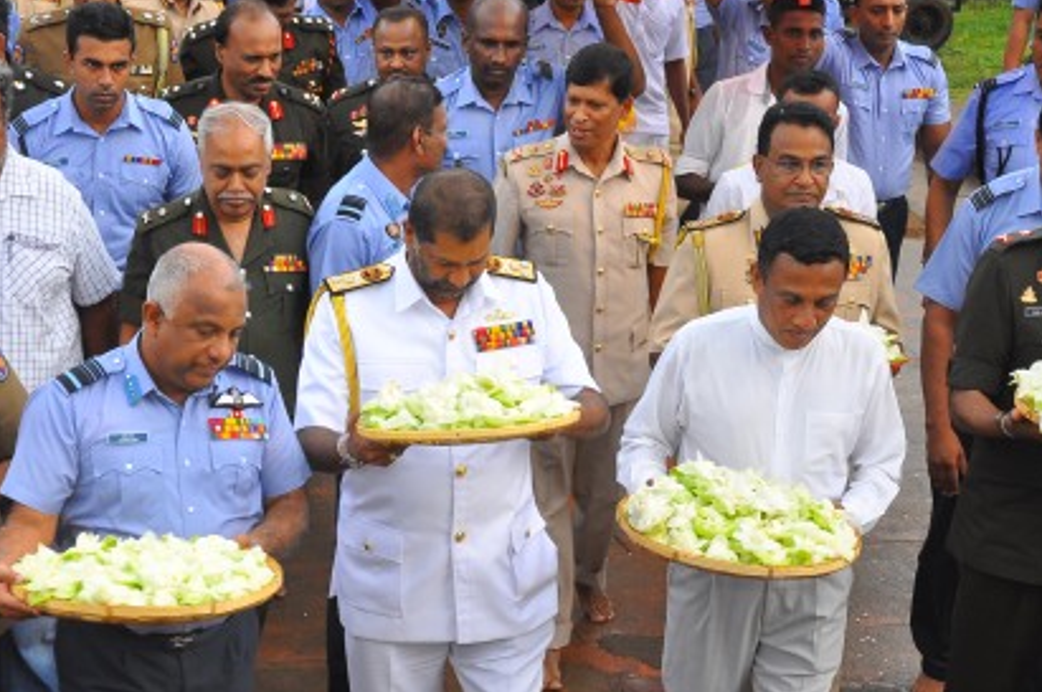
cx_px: 396
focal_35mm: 92
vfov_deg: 14.8
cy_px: 471
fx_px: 2660
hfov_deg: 22.1
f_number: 5.6
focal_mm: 42
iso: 500
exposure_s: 1/125
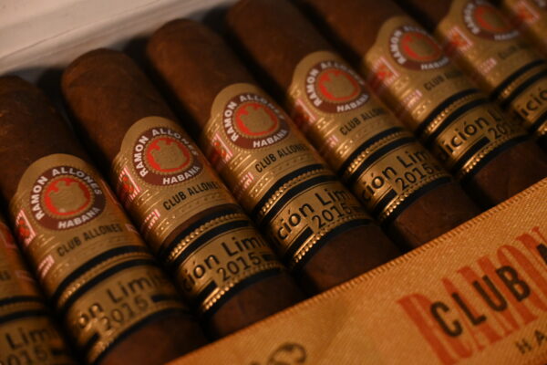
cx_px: 274
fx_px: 741
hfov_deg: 40.5
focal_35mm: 49
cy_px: 182
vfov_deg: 27.7
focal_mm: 32.5
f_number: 5.6
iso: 4000
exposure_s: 1/640
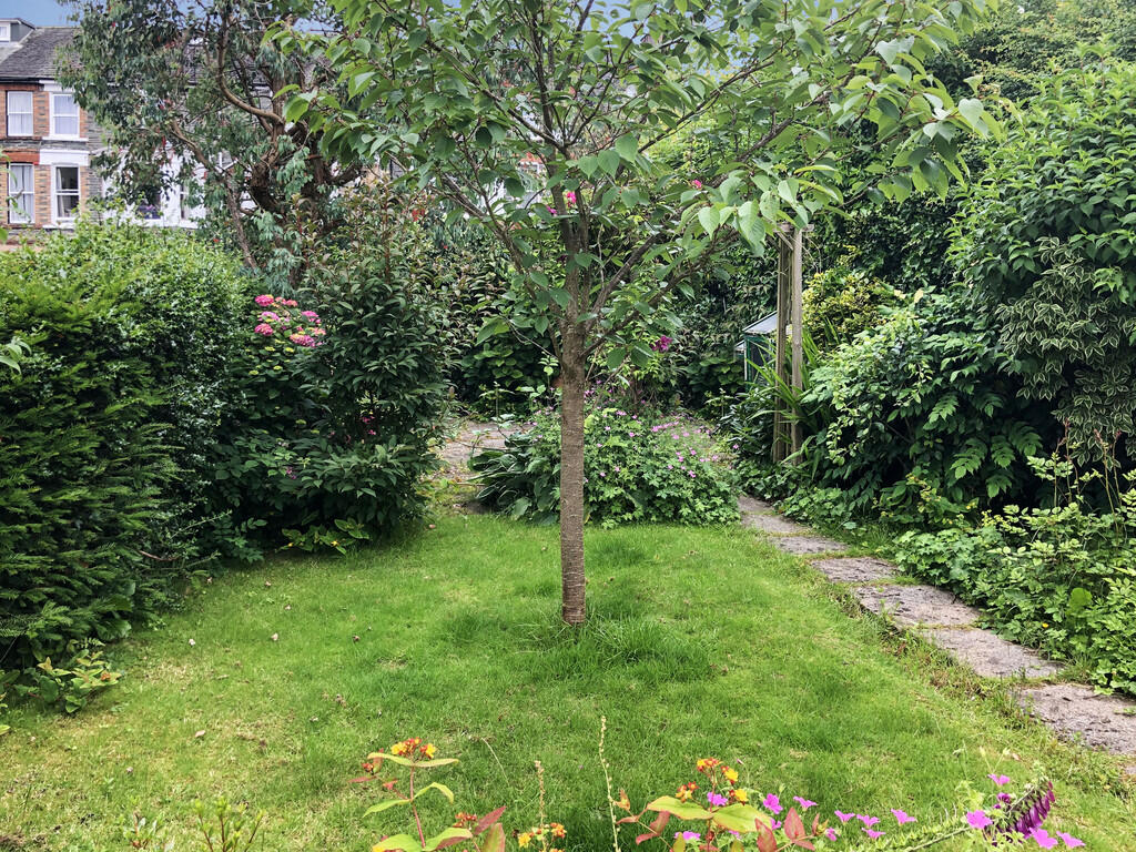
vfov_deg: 49.7
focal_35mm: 28
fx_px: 919
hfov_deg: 63.4
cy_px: 426
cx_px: 568
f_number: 1.8
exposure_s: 1/159
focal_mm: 4
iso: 20
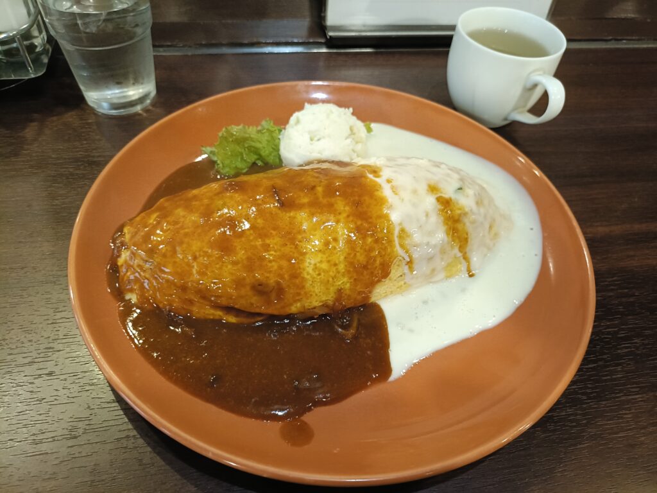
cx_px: 328
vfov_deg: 54.9
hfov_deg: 69.4
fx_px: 474
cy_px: 246
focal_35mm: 25
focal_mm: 4.7
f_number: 1.7
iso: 1250
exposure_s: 1/50
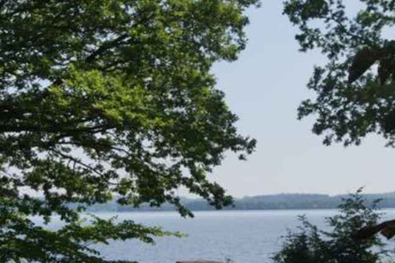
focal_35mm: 120
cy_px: 174
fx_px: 1316
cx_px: 204
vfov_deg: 11.4
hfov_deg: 17.1
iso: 100
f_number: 9
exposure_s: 1/320
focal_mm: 50
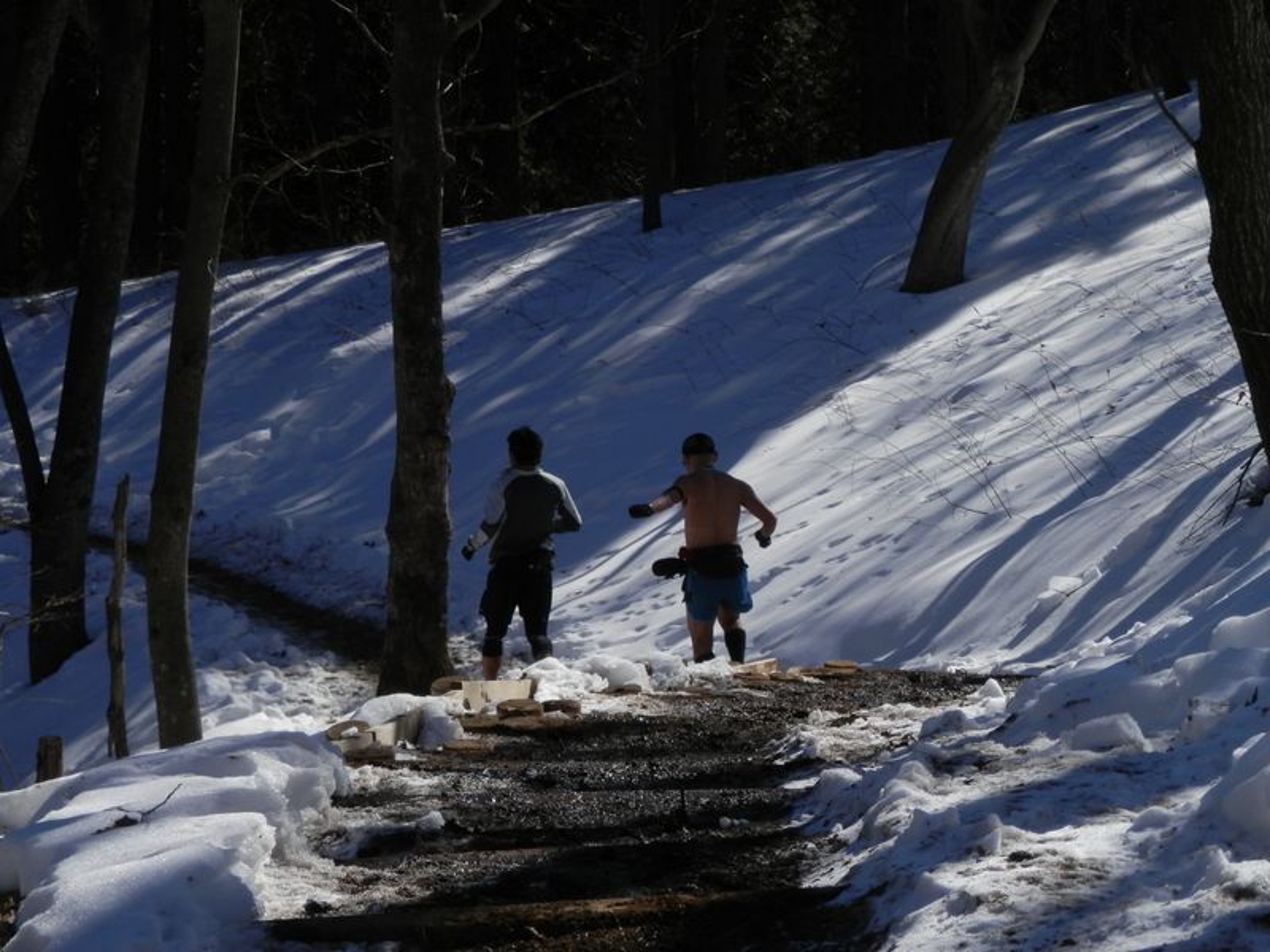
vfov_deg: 9.6
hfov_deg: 12.8
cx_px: 635
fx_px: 5650
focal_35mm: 154
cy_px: 476
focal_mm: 27.5
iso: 80
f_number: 5.5
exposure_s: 1/640
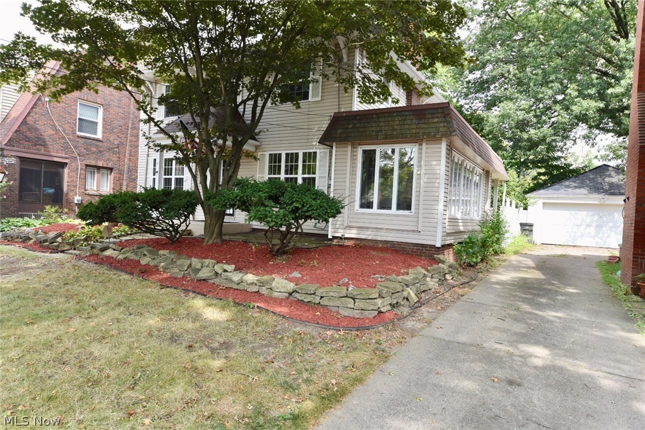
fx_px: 412
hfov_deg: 76.1
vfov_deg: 55.1
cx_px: 322
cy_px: 215
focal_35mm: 23
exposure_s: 1/250
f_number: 8
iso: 400
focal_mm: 23
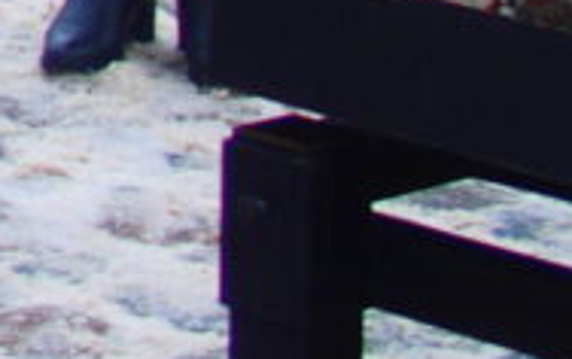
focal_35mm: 288
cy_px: -773
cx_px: -858
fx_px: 4495
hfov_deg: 6.8
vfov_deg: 4.4
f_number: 2.8
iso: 100
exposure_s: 1/100
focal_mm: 10.8
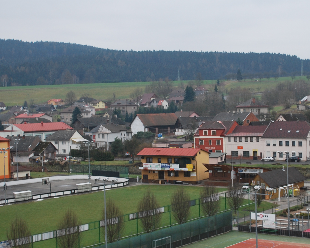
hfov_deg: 25.3
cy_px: 120
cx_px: 206
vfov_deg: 20.4
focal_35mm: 75
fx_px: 688
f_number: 4.2
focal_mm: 26
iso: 200
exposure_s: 1/60
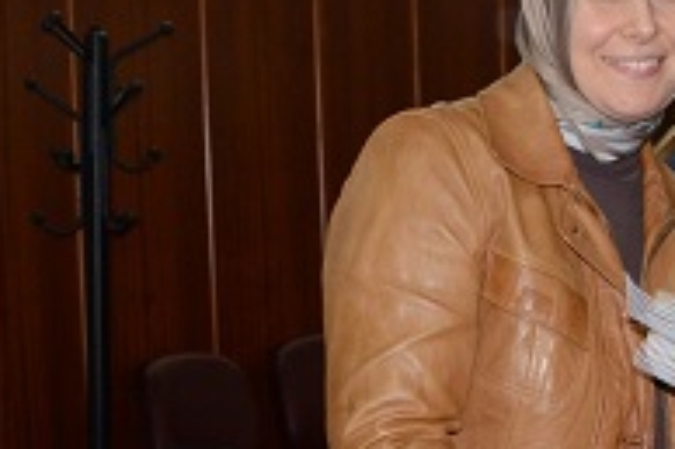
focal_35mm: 98
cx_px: 950
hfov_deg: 18.9
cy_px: 258
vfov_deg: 14.0
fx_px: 1827
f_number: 6.3
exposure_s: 1/60
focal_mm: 21
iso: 2000
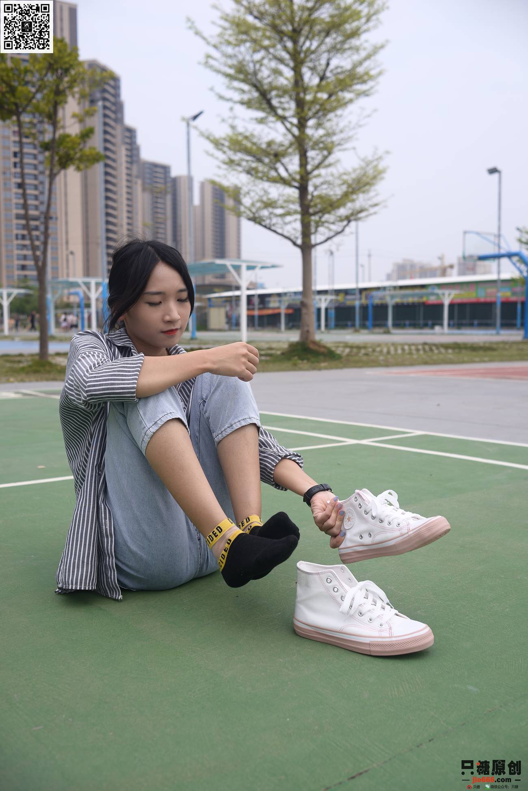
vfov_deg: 54.4
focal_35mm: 35
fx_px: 769
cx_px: 264
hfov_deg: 37.9
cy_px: 396
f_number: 5.6
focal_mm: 35
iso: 100
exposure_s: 1/640
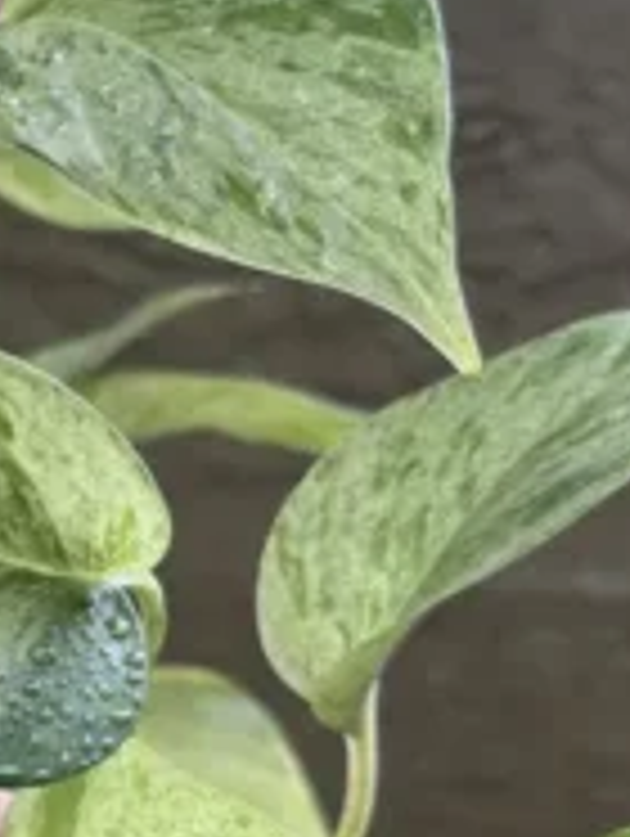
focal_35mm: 103
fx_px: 2494
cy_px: 590
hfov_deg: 13.7
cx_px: -256
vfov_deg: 19.0
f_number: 1.78
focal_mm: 6.76
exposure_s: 1/175
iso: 80
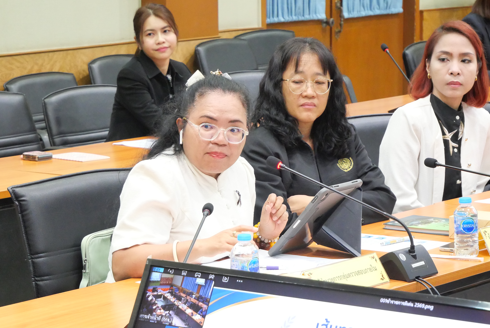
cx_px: 195
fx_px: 1948
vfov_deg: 9.6
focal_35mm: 143
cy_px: 162
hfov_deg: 14.3
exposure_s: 1/30
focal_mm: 52
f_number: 5.6
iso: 3200
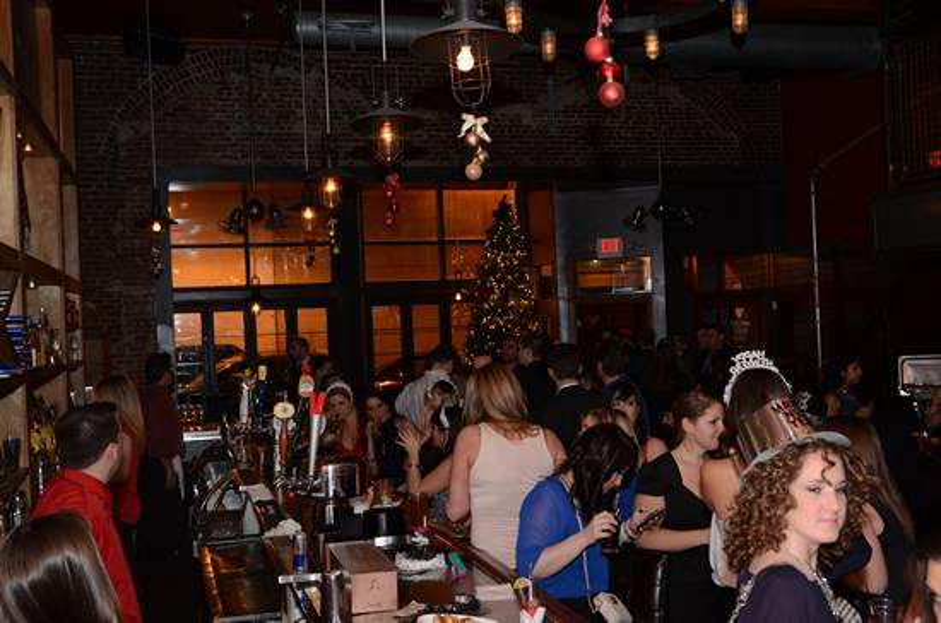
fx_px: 1056
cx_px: 470
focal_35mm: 40
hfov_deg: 48.0
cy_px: 312
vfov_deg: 32.9
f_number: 4.5
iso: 1250
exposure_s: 1/60
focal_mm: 27
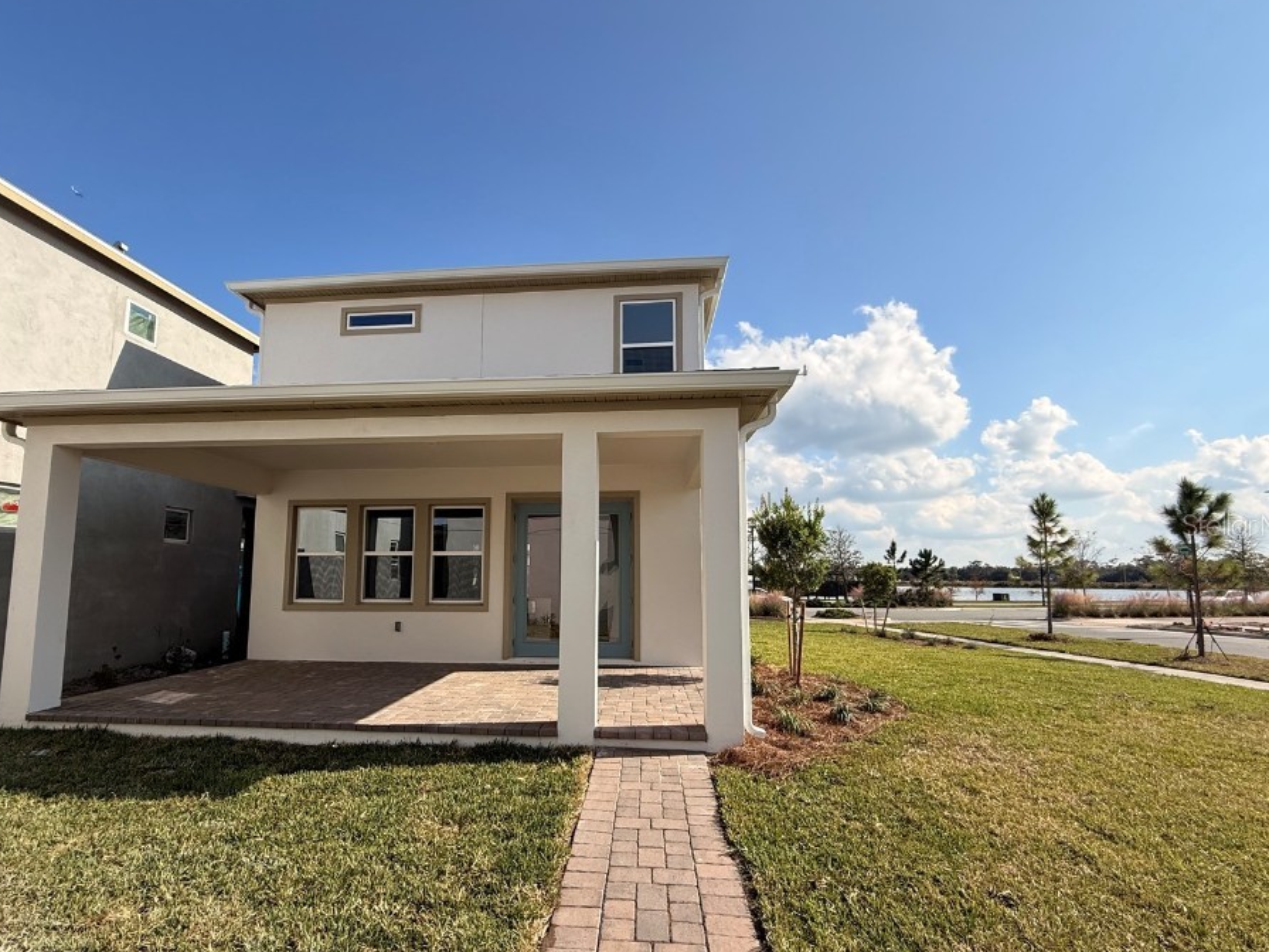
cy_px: 524
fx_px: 587
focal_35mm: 16
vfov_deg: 77.9
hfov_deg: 94.4
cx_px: 591
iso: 50
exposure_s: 1/2092
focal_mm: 2.22
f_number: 2.2
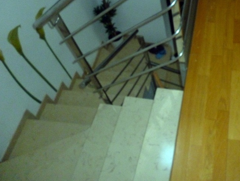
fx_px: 277
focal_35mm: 40
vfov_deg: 35.4
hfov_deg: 45.7
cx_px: 169
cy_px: 53
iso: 400
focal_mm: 5
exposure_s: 1/60
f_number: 3.1
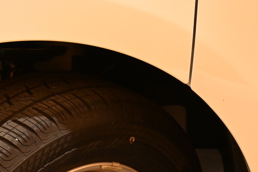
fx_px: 748
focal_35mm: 104
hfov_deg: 19.3
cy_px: 221
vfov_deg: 12.7
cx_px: 34
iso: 1250
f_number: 4.2
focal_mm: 25
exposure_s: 1/40
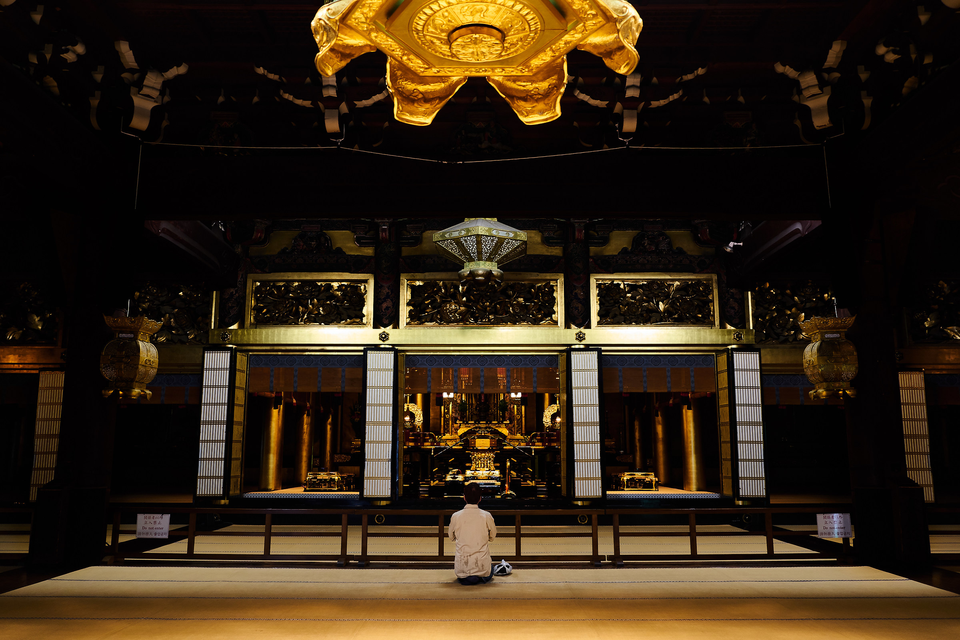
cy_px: 320
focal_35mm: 27
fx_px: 720
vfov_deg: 47.9
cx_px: 480
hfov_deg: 67.4
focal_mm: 18
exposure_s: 1/5
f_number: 3.2
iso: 800
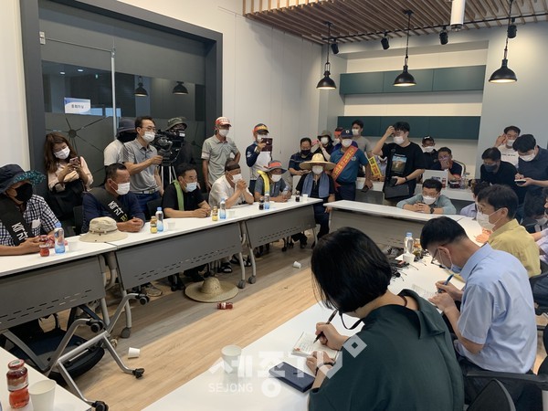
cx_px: 274
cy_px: 206
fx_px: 412
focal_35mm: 26
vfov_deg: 53.1
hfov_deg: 67.3
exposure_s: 1/60
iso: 100
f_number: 1.8
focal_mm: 4.25
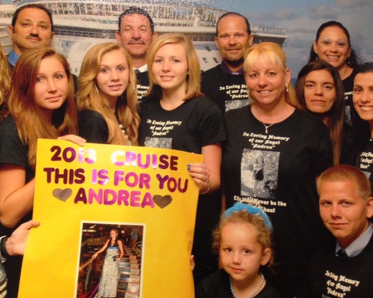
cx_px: 155
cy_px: 173
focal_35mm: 40
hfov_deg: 45.6
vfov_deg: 37.2
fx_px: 442
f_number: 2.4
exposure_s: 1/20
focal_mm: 4.13
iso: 320
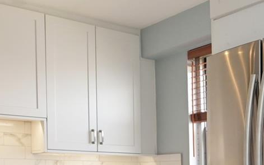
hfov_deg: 30.9
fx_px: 446
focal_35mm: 62
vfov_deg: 20.0
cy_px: 184
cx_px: 256
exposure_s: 1/200
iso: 1600
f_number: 5.6
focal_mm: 14
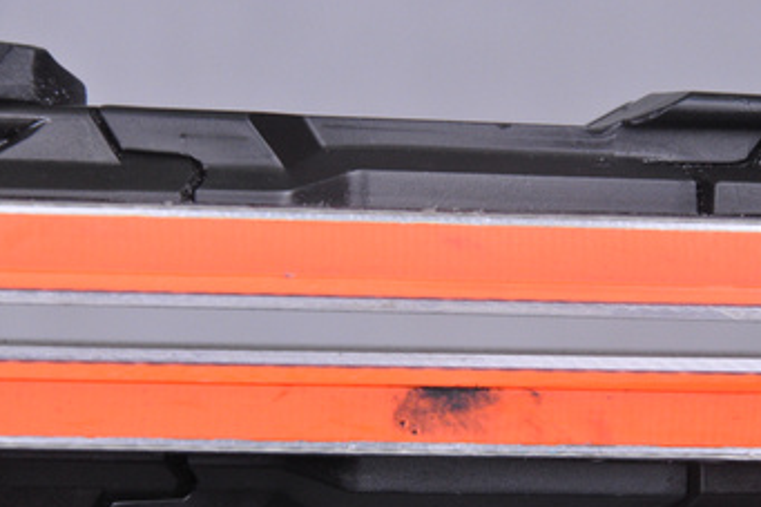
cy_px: 327
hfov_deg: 9.9
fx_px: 4387
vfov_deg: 6.6
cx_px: 484
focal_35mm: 208
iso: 3200
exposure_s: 1/125
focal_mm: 105
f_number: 9.5
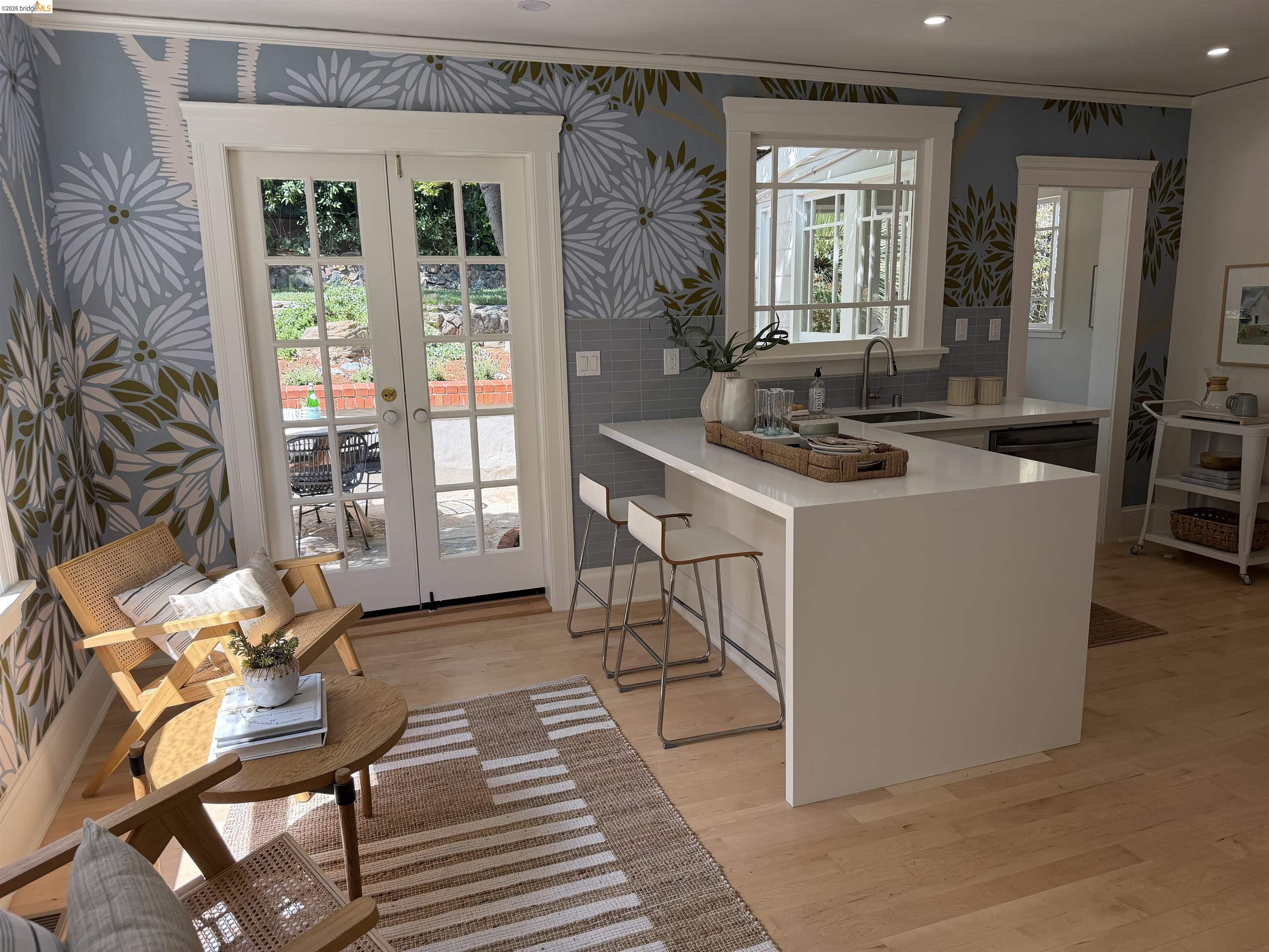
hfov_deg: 71.6
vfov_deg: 56.8
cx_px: 634
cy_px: 476
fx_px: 880
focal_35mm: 24
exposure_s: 1/470
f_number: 1.78
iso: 100
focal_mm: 6.76
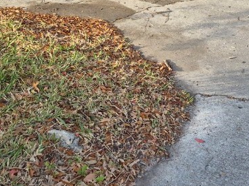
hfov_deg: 30.2
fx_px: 460
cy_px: -45
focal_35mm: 64
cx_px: 146
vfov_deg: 21.1
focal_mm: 5.4
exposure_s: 1/376
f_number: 1.8
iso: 25
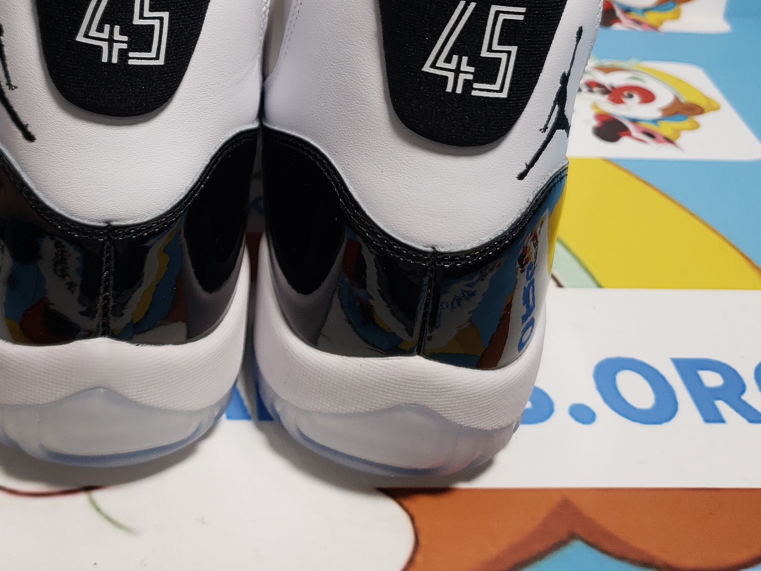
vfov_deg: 31.2
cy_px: 100
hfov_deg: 41.4
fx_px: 989
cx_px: 244
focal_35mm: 45
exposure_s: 1/448
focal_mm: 4.3
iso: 50
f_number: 1.5
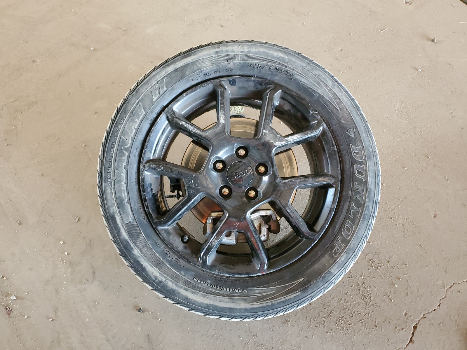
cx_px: 234
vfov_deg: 53.1
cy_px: 175
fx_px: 351
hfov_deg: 67.3
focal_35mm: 26
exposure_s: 1/60.2
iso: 403
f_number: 1.5
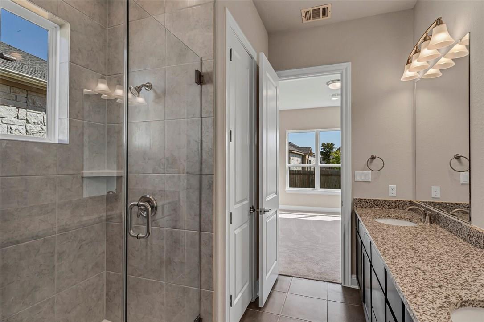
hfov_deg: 93.3
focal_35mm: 17
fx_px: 228
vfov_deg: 70.4
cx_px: 242
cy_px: 161
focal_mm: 17
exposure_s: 1/20
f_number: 11
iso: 200
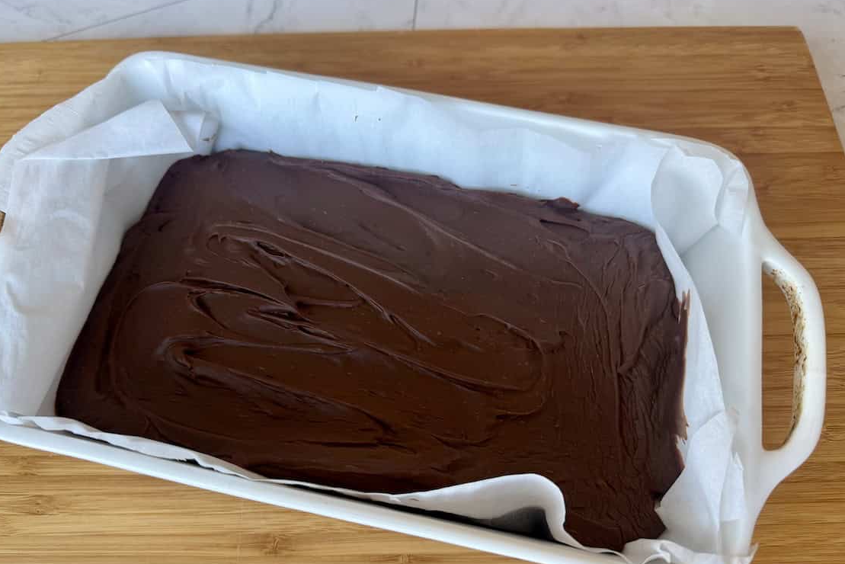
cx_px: 389
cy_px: 319
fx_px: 634
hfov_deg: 67.3
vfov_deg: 47.8
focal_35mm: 27
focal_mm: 6.8
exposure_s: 1/60
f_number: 1.8
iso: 125
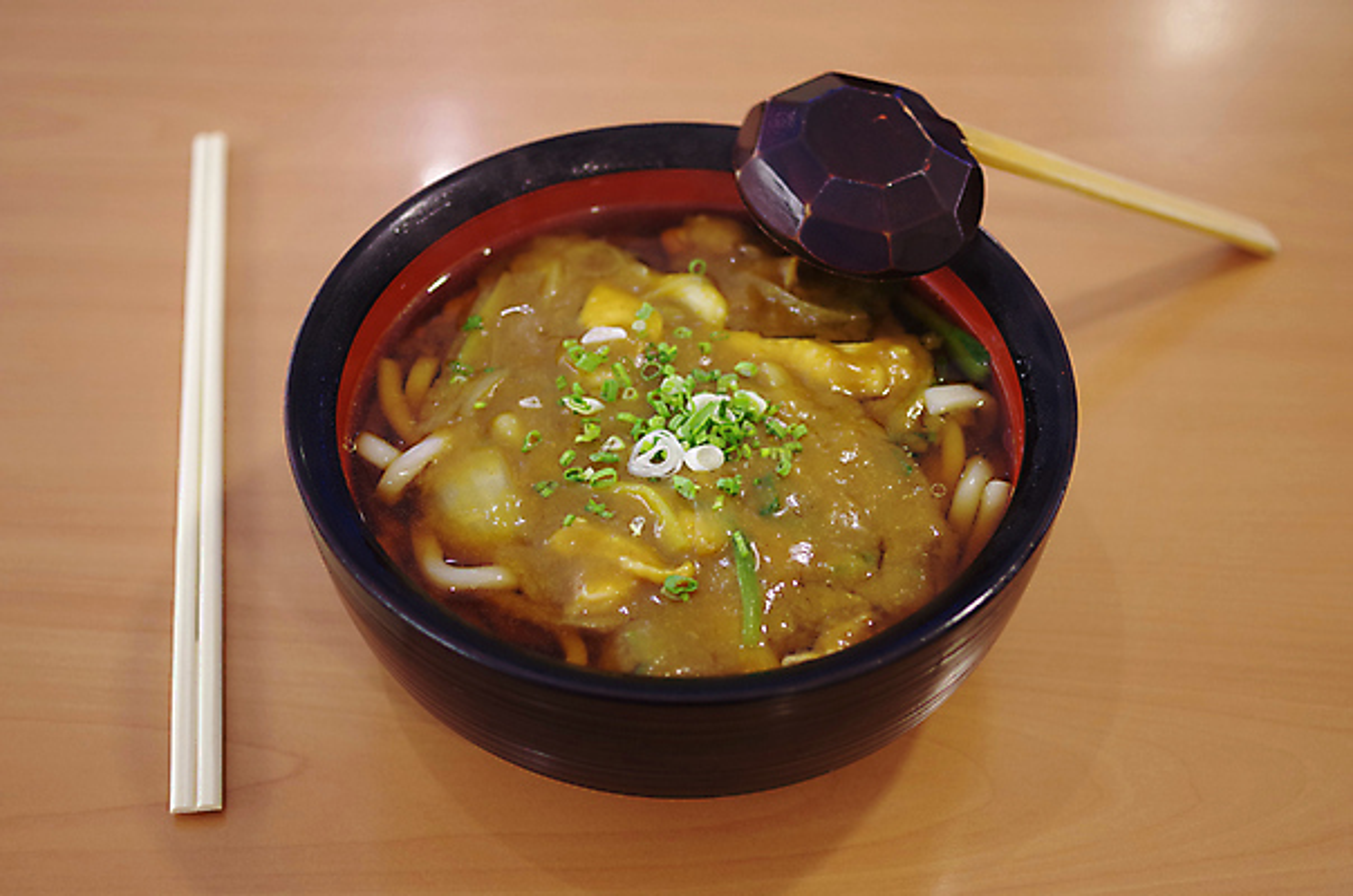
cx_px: 676
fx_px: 1969
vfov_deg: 25.6
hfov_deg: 37.9
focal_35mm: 52
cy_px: 448
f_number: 2.8
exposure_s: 1/30
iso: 400
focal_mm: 35
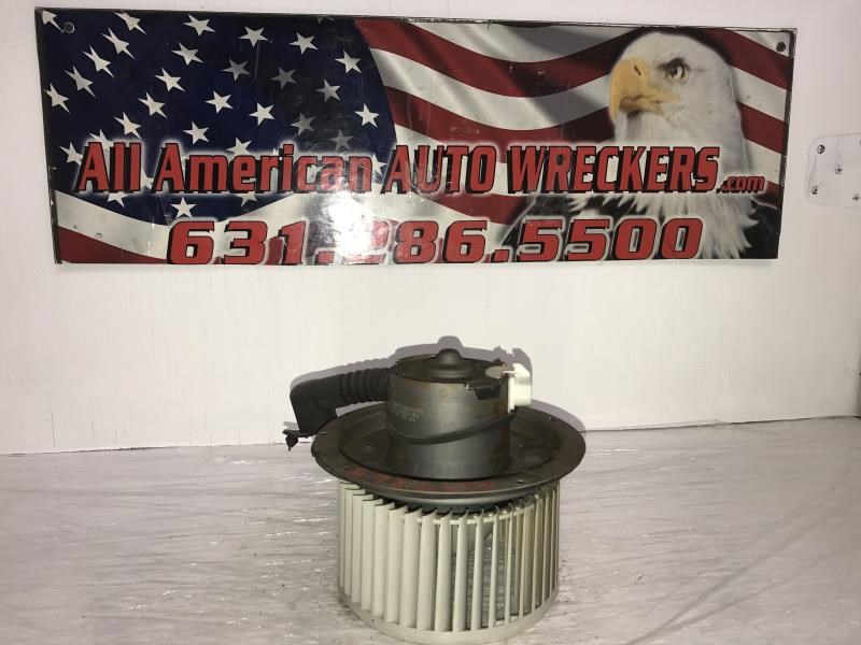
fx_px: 696
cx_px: 430
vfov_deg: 49.7
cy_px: 322
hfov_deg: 63.4
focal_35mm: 28
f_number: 1.8
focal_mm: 3.99
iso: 20
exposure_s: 1/70
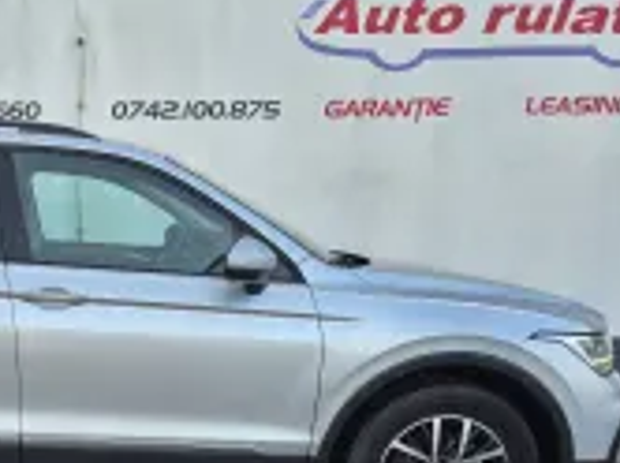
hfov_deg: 35.9
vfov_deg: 28.4
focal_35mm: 50
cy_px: 373
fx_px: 894
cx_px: 60
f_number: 1.8
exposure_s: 1/180
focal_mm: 5.4
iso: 64
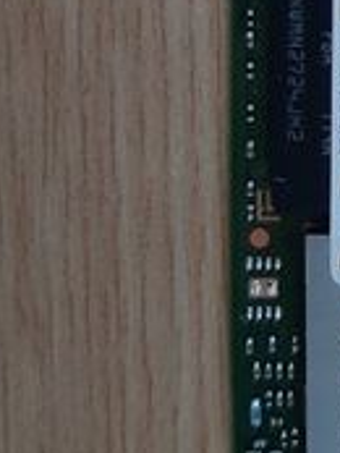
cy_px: -118
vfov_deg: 19.1
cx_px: 460
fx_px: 1256
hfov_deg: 14.7
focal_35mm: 96
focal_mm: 3.93
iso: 200
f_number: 1.7
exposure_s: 1/33
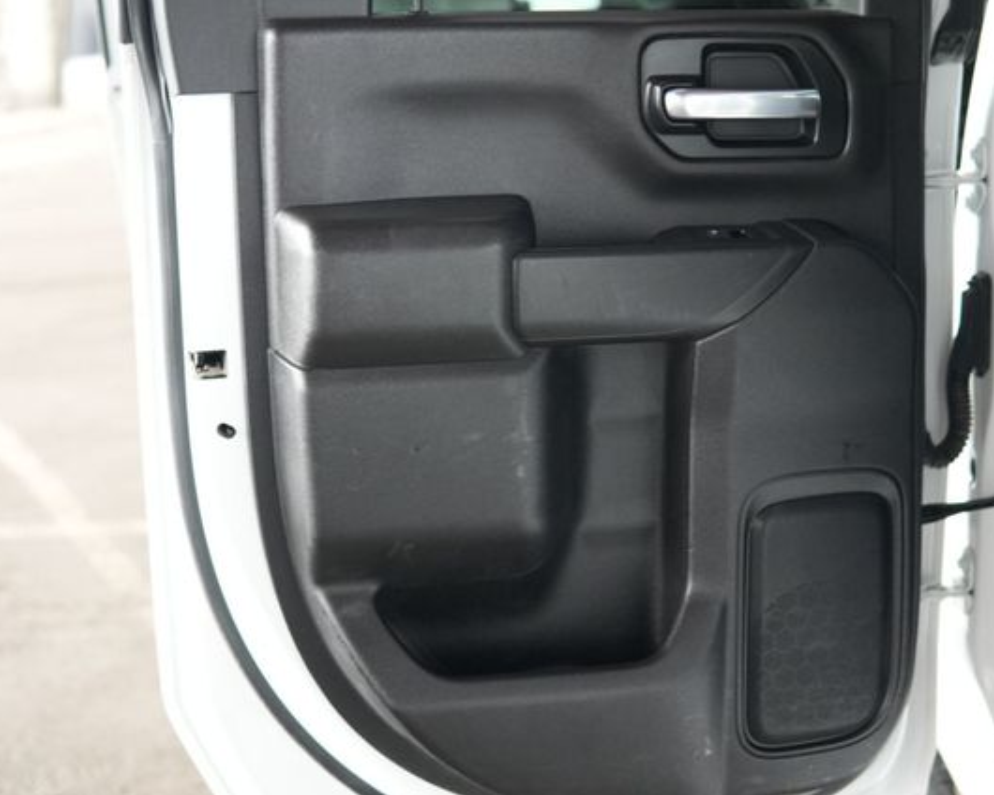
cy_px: 398
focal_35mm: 51
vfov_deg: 29.7
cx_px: 557
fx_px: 1500
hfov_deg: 36.6
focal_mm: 30
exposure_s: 1/160
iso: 1600
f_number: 2
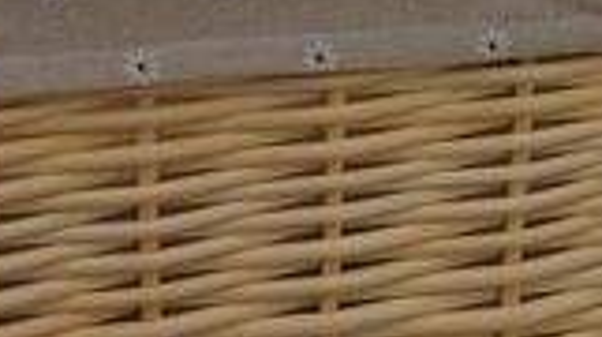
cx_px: 64
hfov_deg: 9.0
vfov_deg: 5.0
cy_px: 22
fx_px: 3825
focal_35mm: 240
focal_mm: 24
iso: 400
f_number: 4.5
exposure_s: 1/80
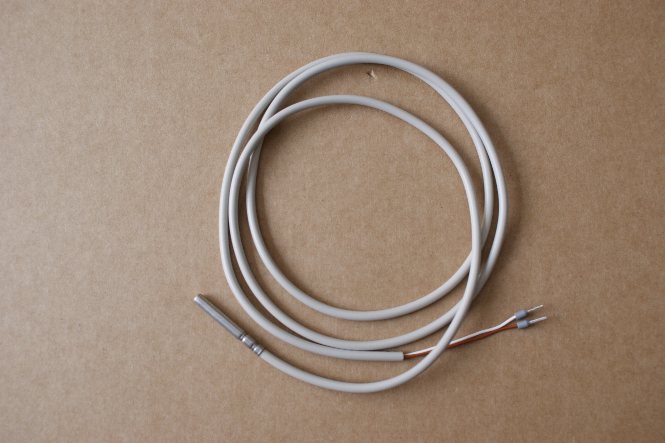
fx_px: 775
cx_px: 332
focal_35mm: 42
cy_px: 222
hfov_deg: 46.4
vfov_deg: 31.9
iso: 200
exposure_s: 1/50
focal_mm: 28
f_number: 4.5
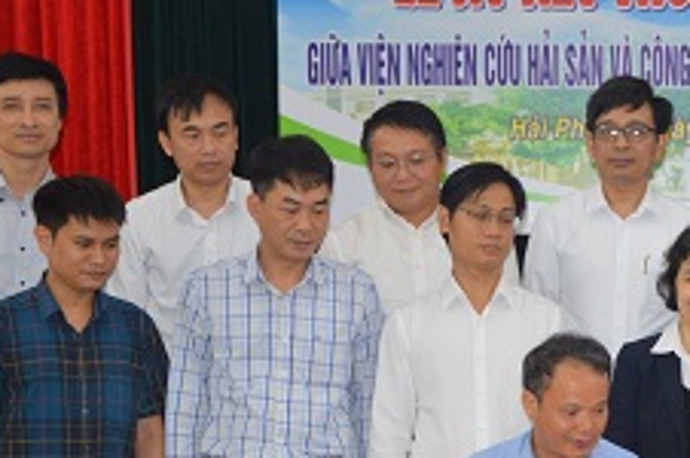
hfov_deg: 14.4
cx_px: 733
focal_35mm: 139
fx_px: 2667
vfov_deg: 9.8
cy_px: 437
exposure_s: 1/60
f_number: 4.5
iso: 720
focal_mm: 35
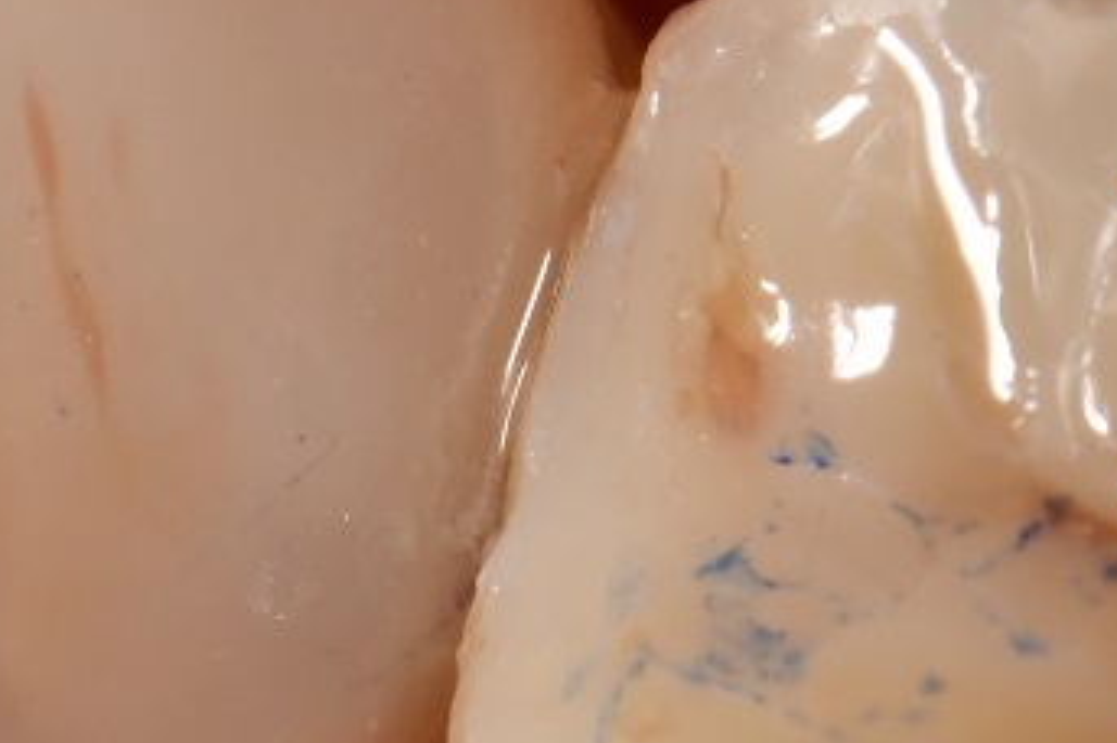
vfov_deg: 2.2
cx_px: 130
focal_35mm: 619
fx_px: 19187
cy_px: 20
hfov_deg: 3.3
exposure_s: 1/160
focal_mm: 105
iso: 200
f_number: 32
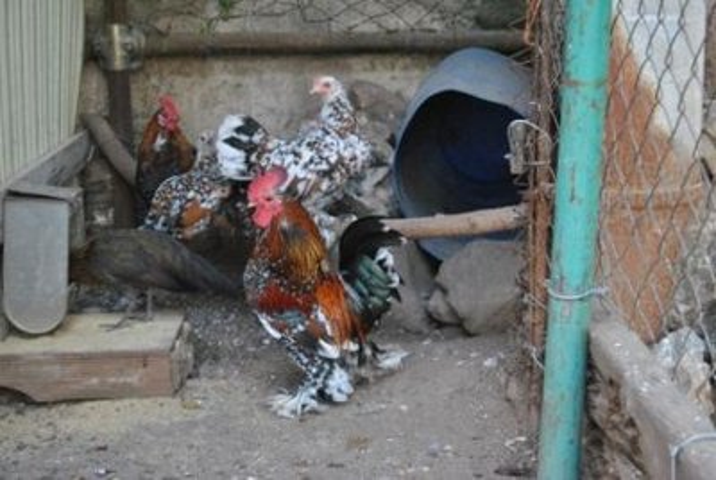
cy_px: 240
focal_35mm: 69
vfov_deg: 19.8
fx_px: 1374
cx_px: 358
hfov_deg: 29.2
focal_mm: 46
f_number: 5.3
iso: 1250
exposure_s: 1/30
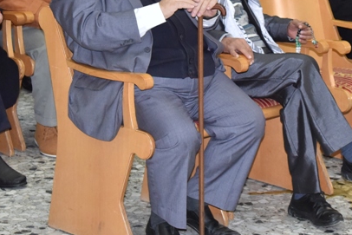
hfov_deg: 16.9
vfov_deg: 11.3
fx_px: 1183
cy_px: 21
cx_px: 244
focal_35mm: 121
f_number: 6.3
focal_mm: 48
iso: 2500
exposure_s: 1/250
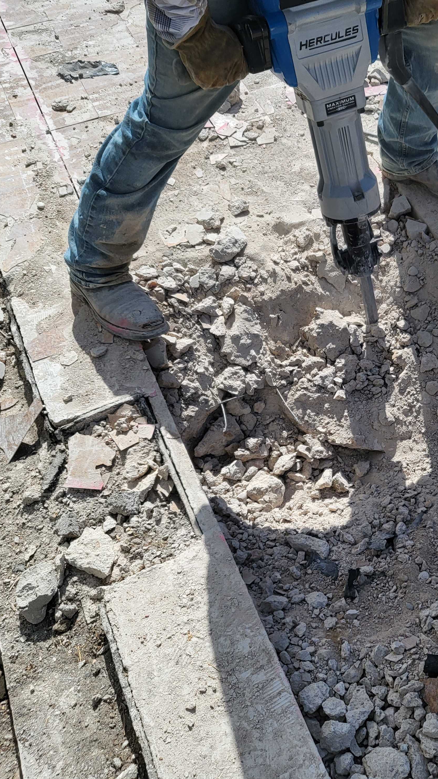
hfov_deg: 29.7
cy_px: 387
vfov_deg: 52.8
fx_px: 785
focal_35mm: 38
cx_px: 402
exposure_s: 1/3850
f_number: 1.8
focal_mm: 4.25
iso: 50
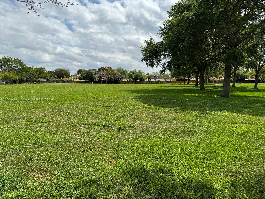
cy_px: 100
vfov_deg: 56.8
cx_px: 132
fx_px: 184
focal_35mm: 24
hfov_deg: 71.6
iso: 80
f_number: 1.78
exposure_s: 1/7092
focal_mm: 6.86
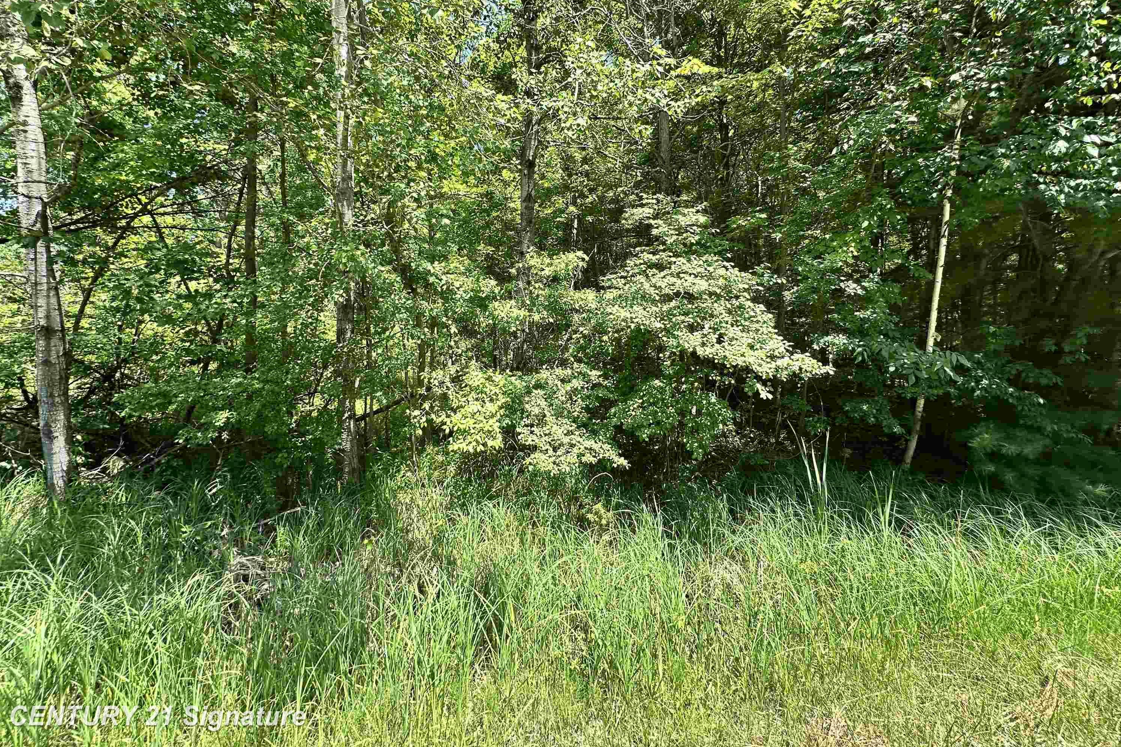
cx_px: 553
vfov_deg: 77.0
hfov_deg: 100.4
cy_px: 327
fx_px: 467
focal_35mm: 15
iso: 40
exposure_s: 1/307
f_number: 2.2
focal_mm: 2.22
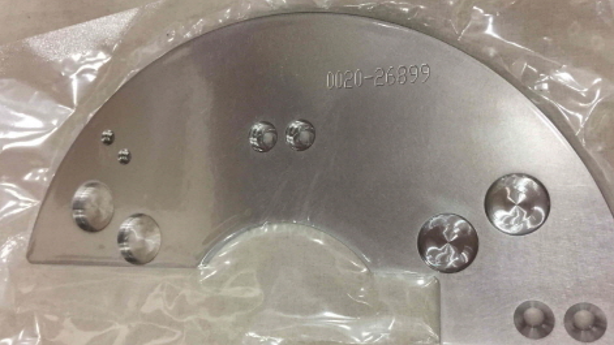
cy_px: 195
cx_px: 330
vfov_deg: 33.7
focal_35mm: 35
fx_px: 570
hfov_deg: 56.6
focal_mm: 4.15
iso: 125
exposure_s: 1/30
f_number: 2.2
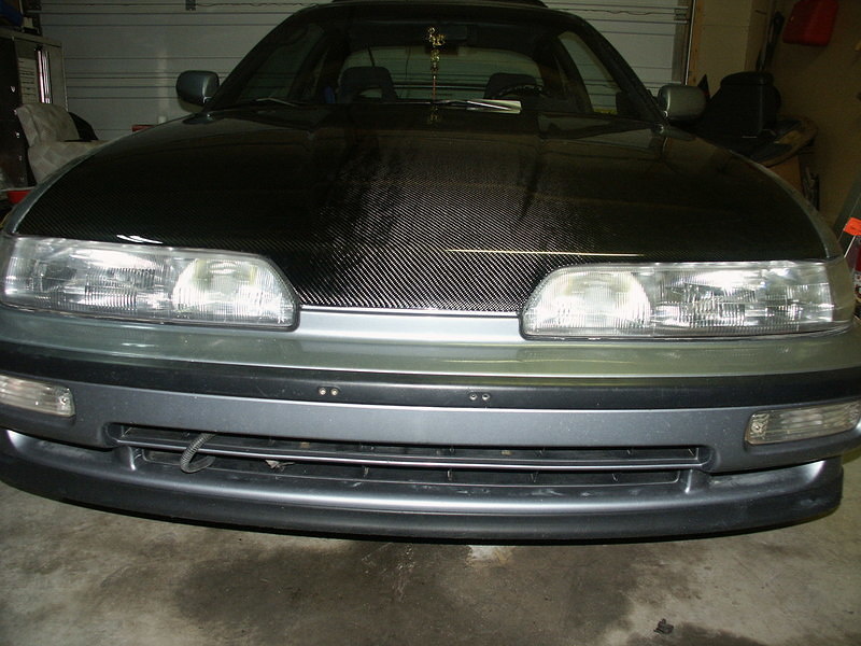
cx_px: 430
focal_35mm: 29
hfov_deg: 61.7
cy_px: 323
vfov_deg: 48.2
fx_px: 721
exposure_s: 1/45
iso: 200
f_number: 2.8
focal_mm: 7.65
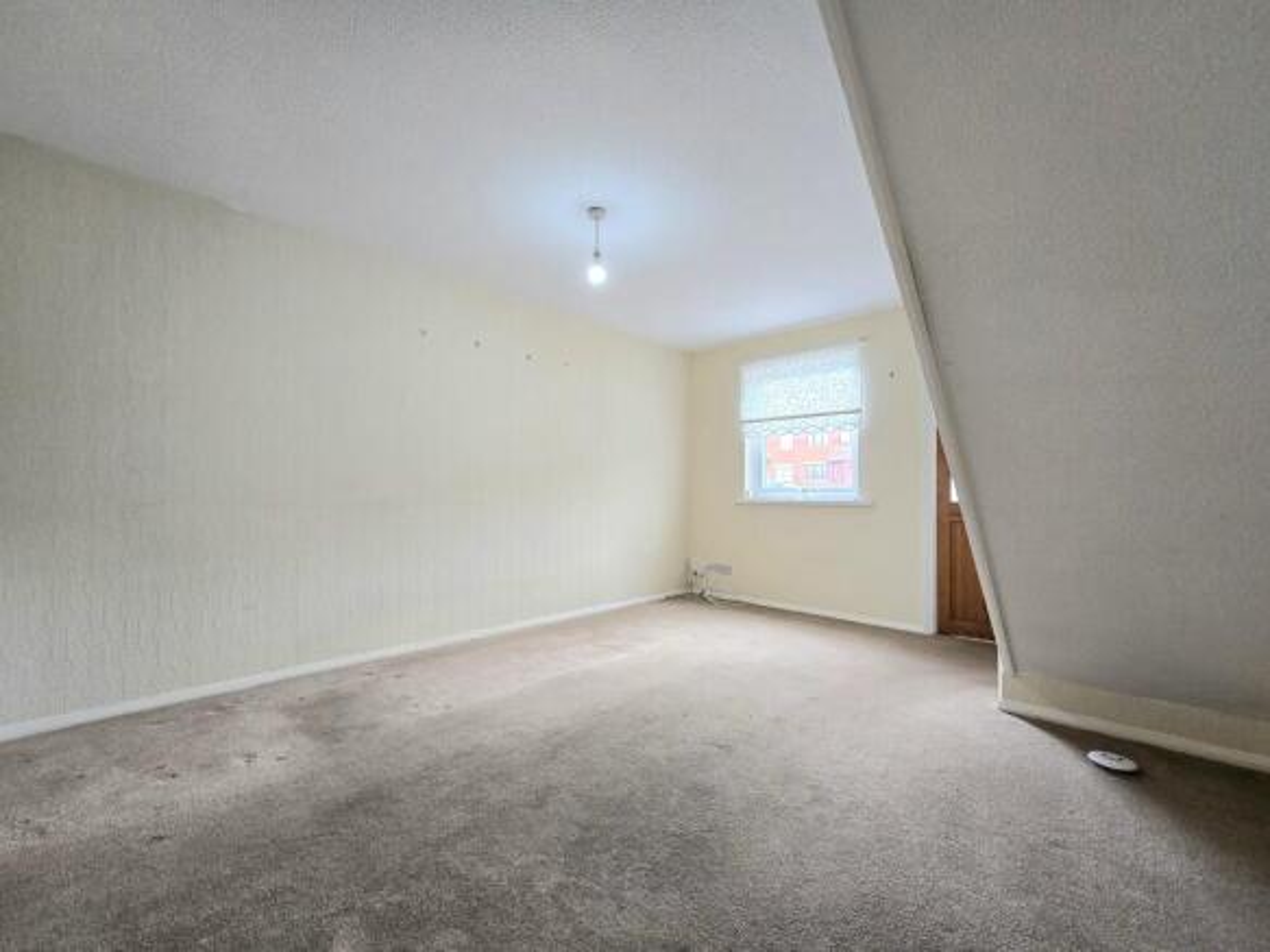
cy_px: 476
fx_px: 477
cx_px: 635
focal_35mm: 13
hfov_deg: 106.2
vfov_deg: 89.9
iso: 160
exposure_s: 1/50.3
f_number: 2.2
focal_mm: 2.2
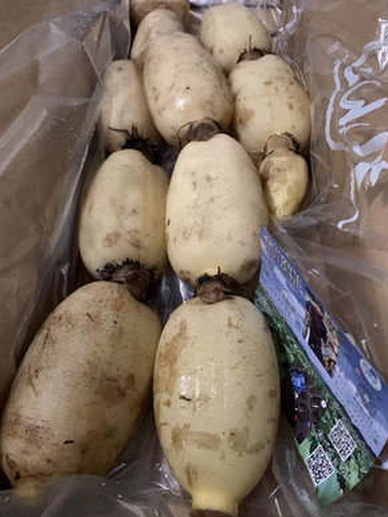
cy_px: 258
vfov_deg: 65.3
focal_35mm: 27
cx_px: 200
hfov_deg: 51.4
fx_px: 403
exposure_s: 1/30
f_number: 1.8
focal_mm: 4.25
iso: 640
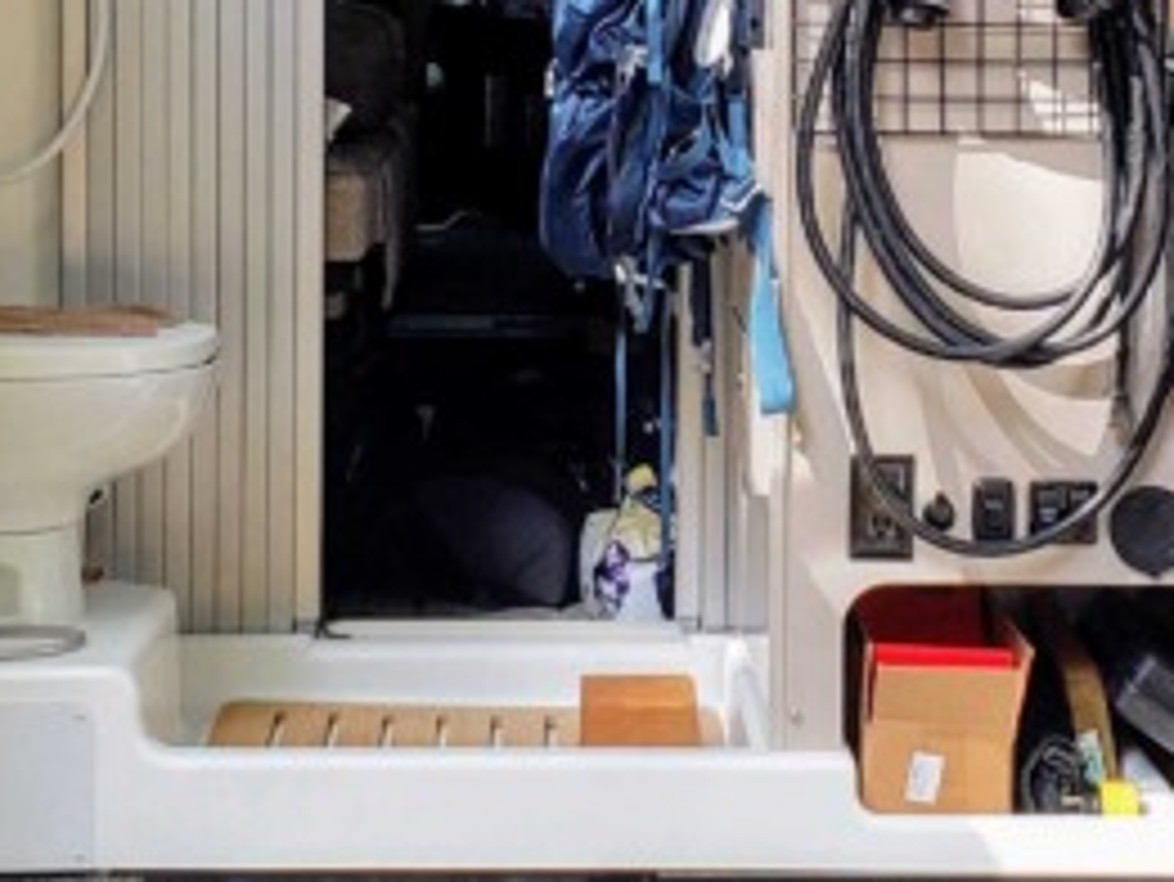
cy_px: 86
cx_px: 805
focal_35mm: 102
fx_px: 3461
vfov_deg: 14.4
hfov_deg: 19.2
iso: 80
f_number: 2.4
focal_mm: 4.3
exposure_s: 1/120
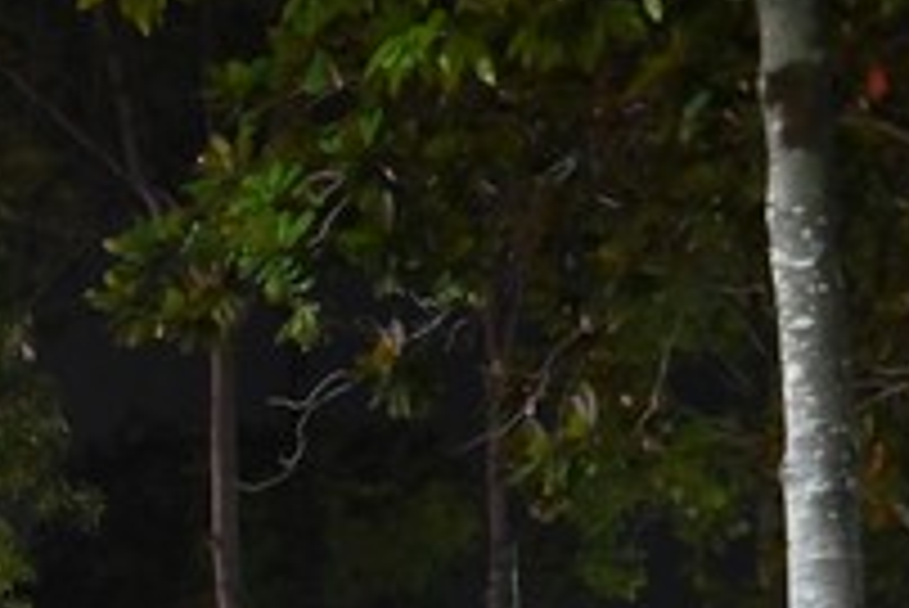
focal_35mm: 90
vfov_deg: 14.6
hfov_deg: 19.3
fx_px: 2274
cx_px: -518
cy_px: 795
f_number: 4
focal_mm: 28
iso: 2000
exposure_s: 1/50
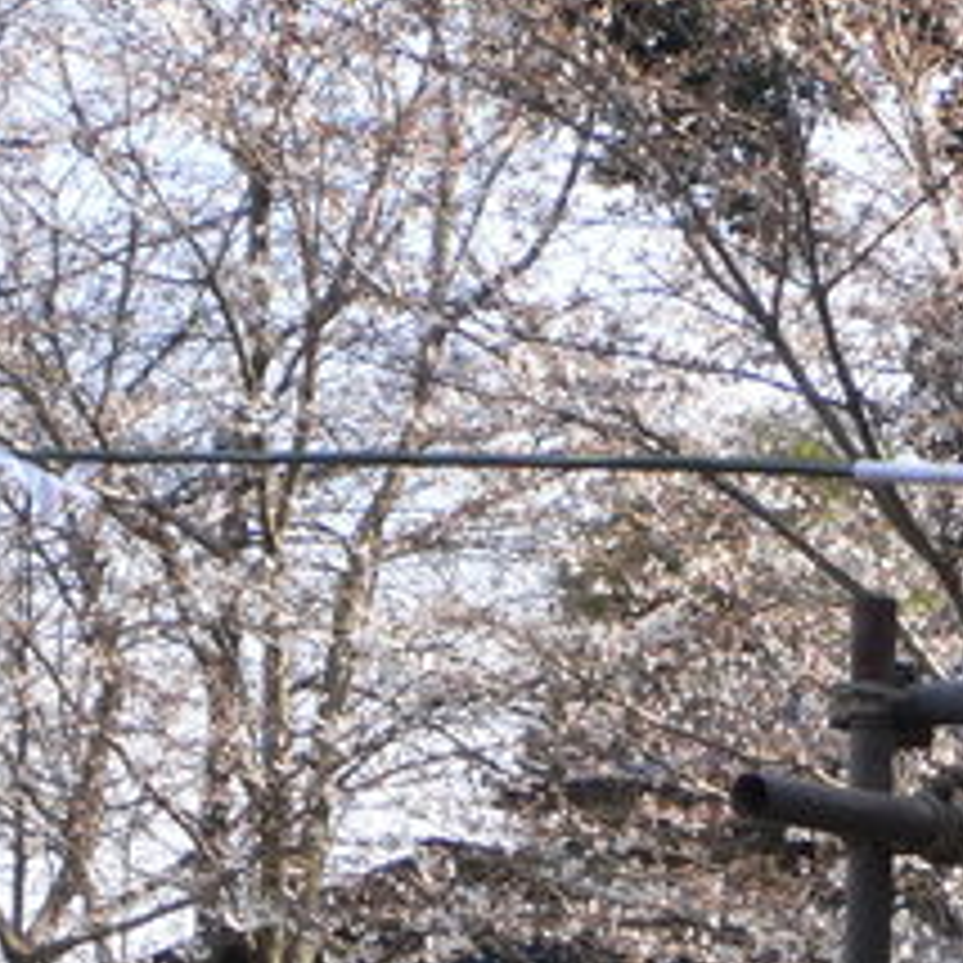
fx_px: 8089
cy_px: 576
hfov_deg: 6.8
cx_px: 716
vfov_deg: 6.8
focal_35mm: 257
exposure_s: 1/125
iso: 80
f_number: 5
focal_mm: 17.4
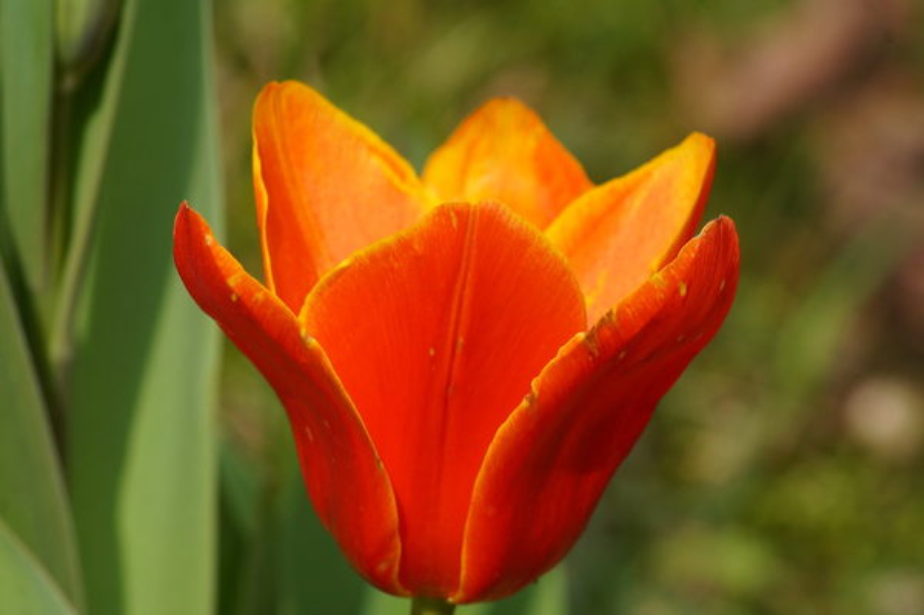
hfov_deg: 7.6
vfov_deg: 5.1
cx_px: 462
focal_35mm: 270
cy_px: 308
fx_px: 6924
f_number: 11
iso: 400
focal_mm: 180
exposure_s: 1/250
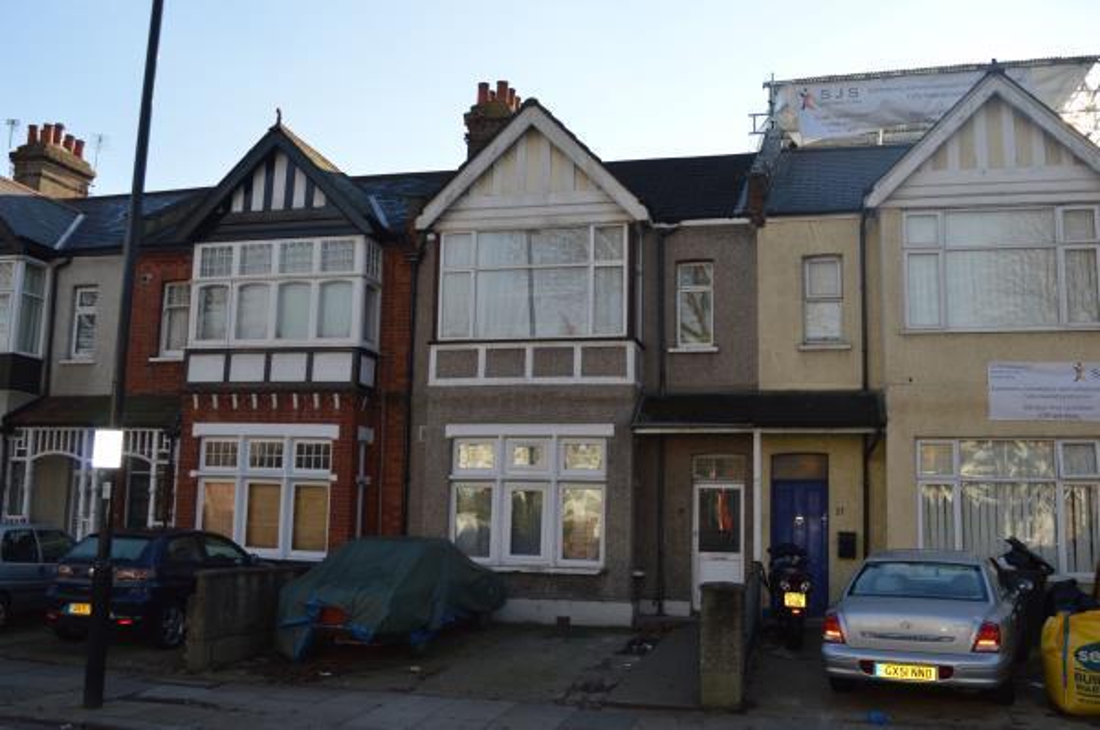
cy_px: 365
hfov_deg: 57.3
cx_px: 550
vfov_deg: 39.8
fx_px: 1007
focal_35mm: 33
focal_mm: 22
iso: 100
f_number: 6.3
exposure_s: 1/200
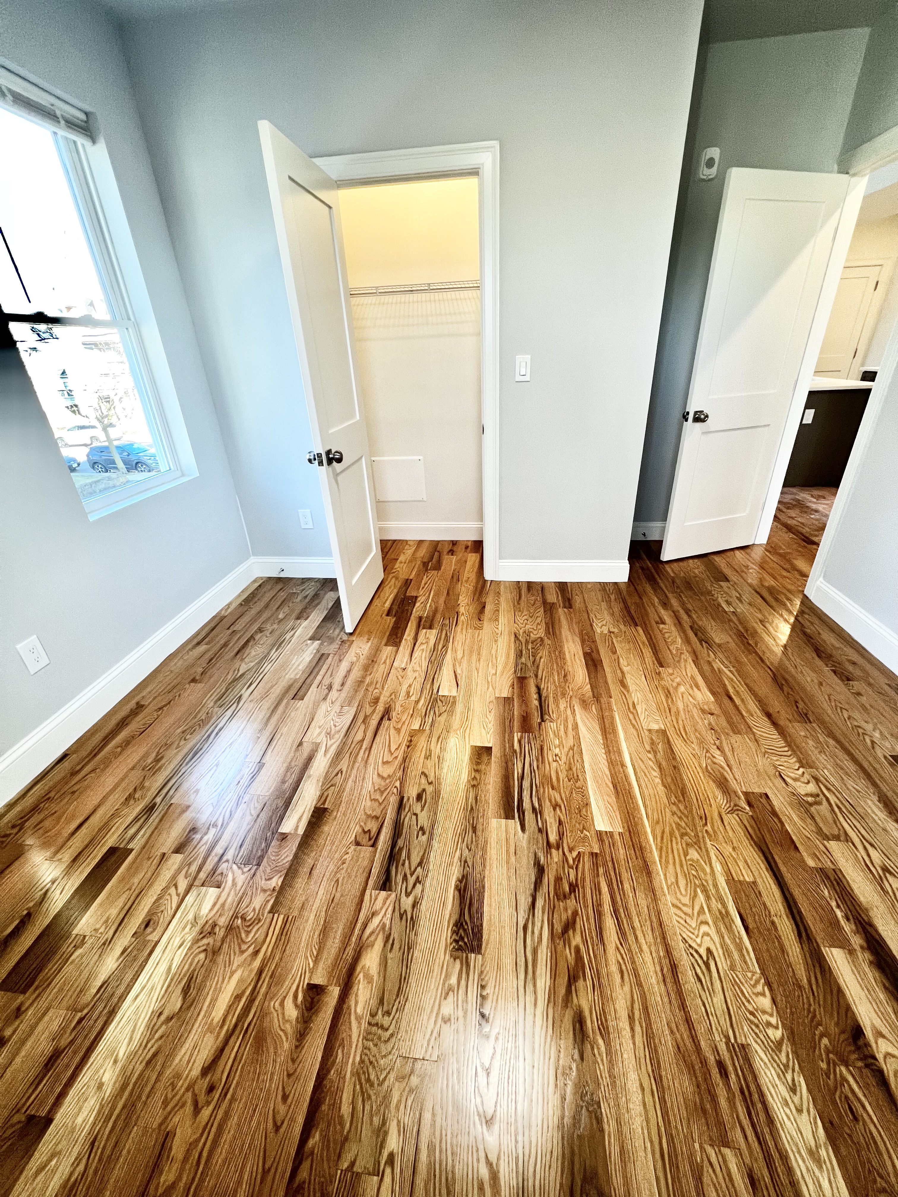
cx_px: 449
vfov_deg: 106.2
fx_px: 450
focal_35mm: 13
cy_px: 598
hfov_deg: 89.9
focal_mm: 1.57
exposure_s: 1/120
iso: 160
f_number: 1.8
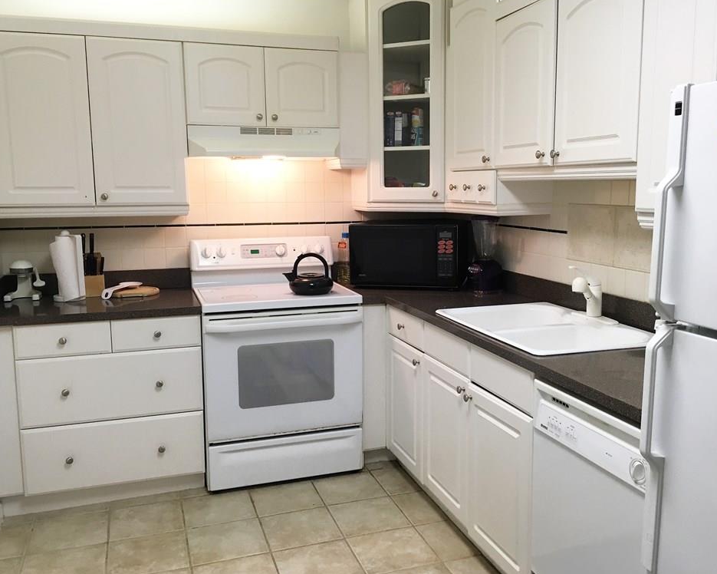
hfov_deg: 57.1
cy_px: 287
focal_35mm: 31
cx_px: 380
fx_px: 658
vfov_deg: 47.1
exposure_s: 1/30
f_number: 2.2
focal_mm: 4.15
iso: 40
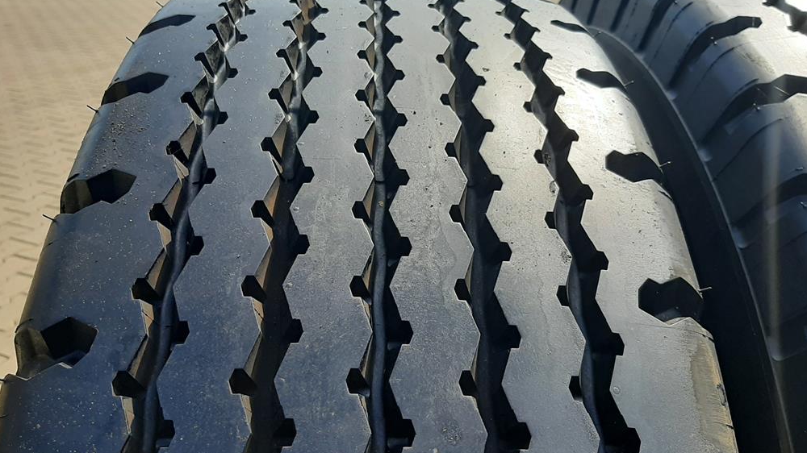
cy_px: 241
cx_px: 403
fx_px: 727
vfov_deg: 34.6
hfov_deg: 58.0
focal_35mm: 34
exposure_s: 1/1054
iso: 40
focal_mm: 3.93
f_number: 1.7
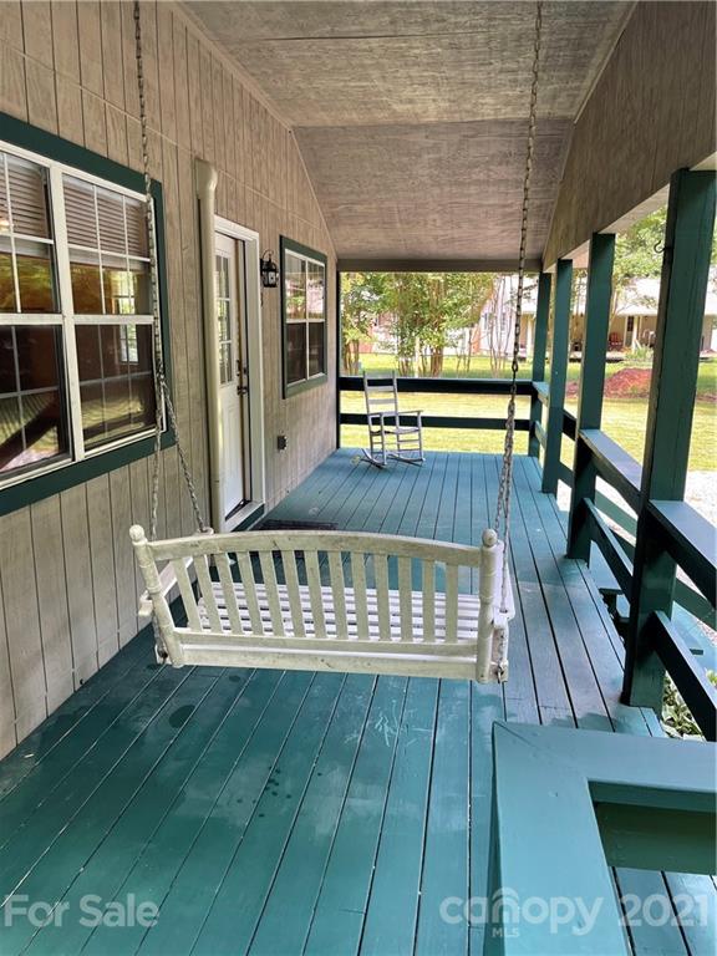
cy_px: 478
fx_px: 718
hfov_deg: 53.1
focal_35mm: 26
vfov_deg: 67.3
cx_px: 358
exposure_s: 1/121
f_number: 1.6
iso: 64
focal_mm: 5.1
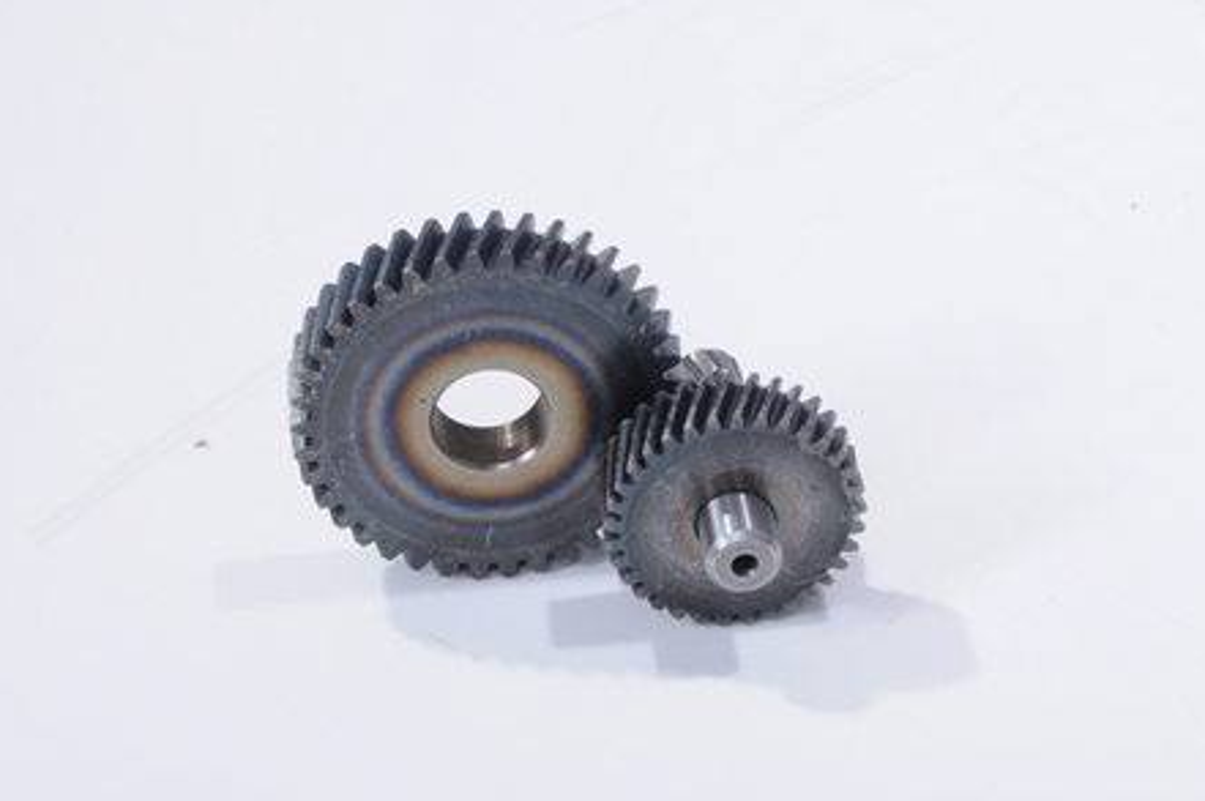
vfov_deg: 9.5
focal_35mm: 145
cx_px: 609
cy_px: 426
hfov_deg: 14.2
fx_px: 4834
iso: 200
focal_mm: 85
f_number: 22
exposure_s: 1/160
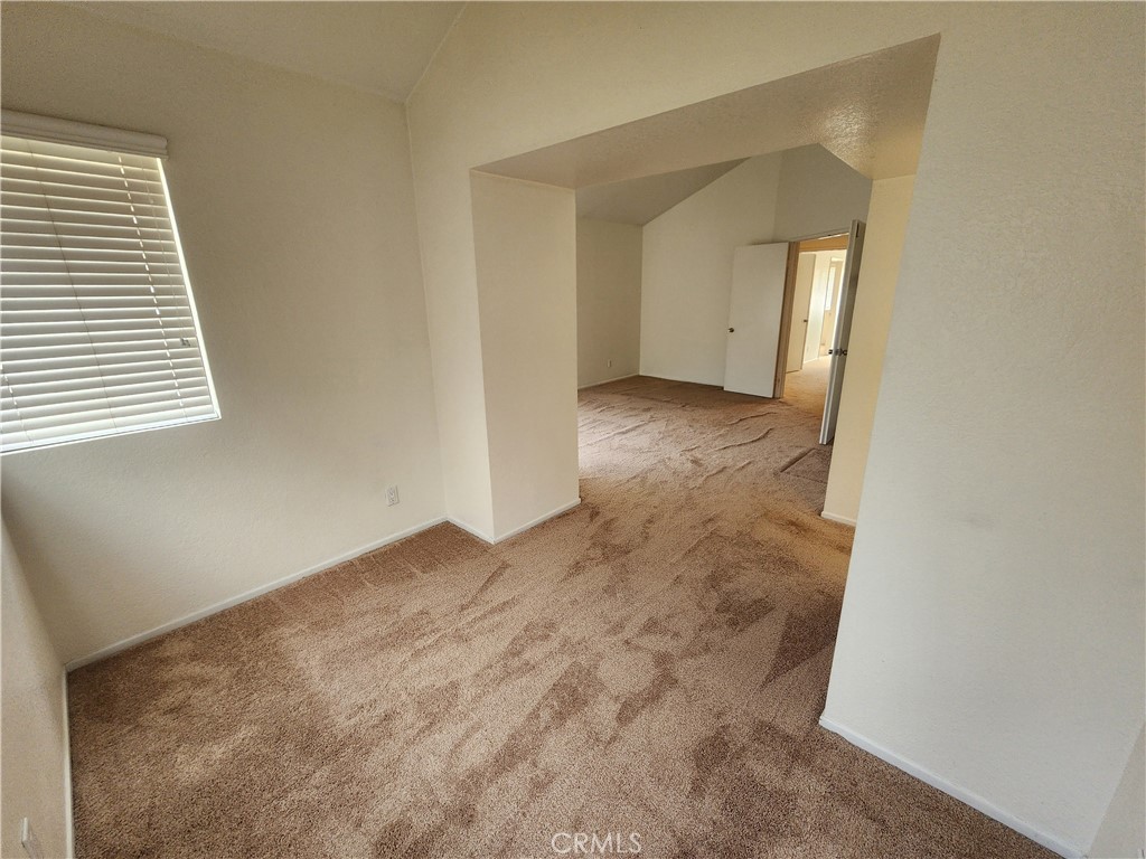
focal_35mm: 13
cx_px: 573
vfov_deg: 89.9
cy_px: 430
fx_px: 430
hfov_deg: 106.2
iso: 160
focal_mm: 2.2
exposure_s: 1/60
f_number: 2.2
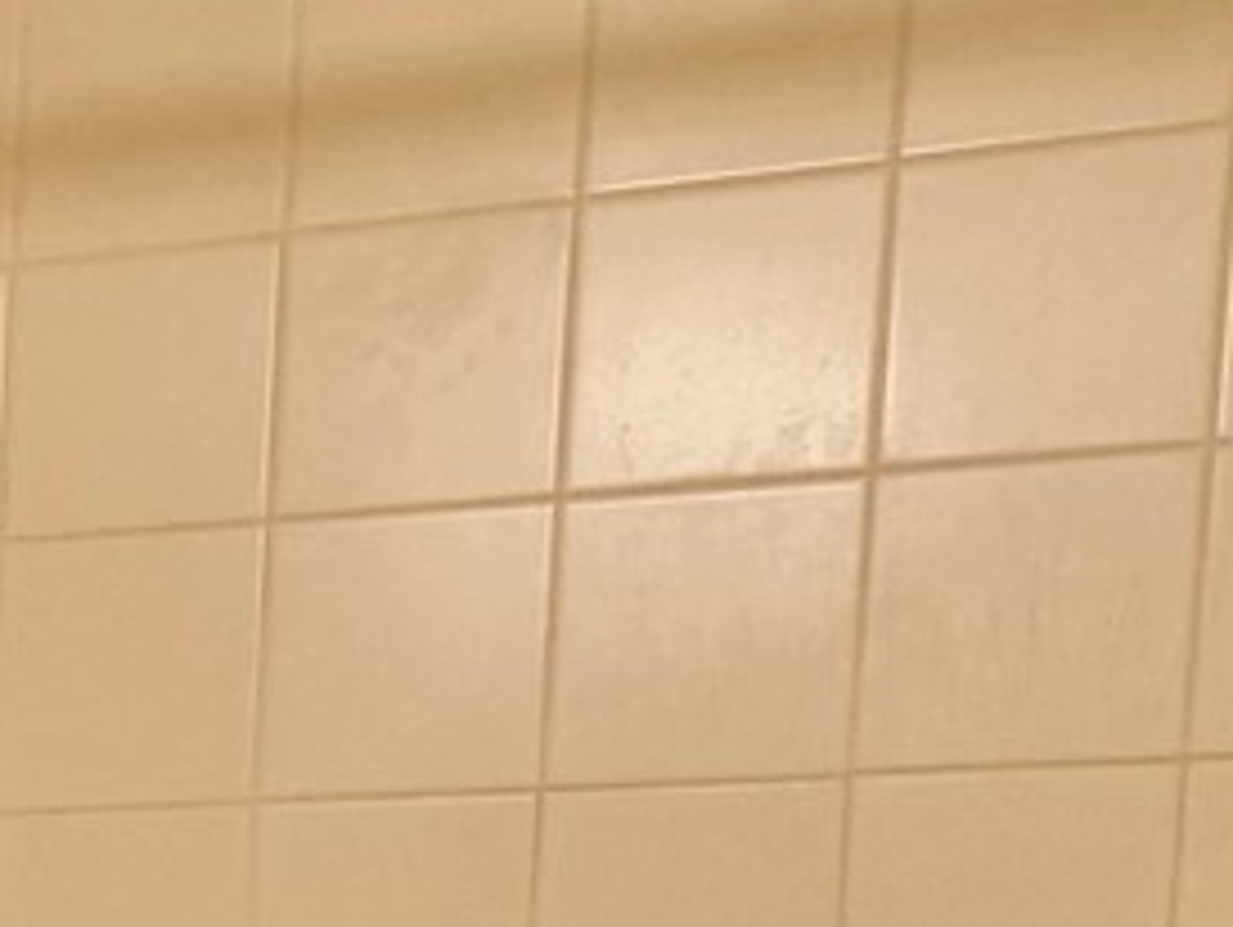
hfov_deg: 11.4
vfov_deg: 9.9
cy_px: 1850
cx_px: -1845
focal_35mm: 140
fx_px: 4991
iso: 125
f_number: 1.78
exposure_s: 1/60
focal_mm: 6.76
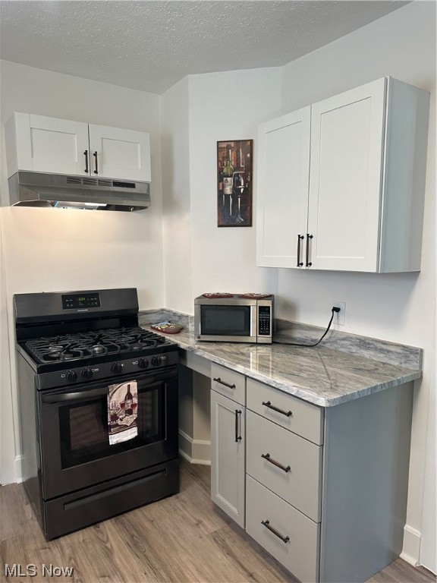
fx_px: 404
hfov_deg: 56.8
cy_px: 292
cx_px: 218
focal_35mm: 24
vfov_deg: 71.6
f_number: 1.78
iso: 160
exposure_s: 1/120
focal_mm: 6.86
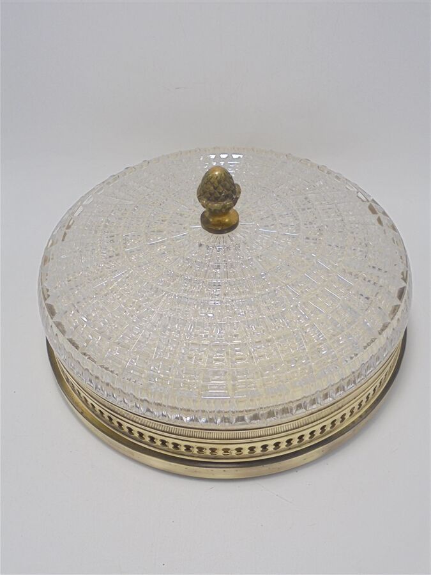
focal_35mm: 34
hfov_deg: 41.8
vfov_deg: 54.0
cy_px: 288
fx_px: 564
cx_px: 216
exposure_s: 1/80
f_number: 4
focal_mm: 6.1
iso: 100
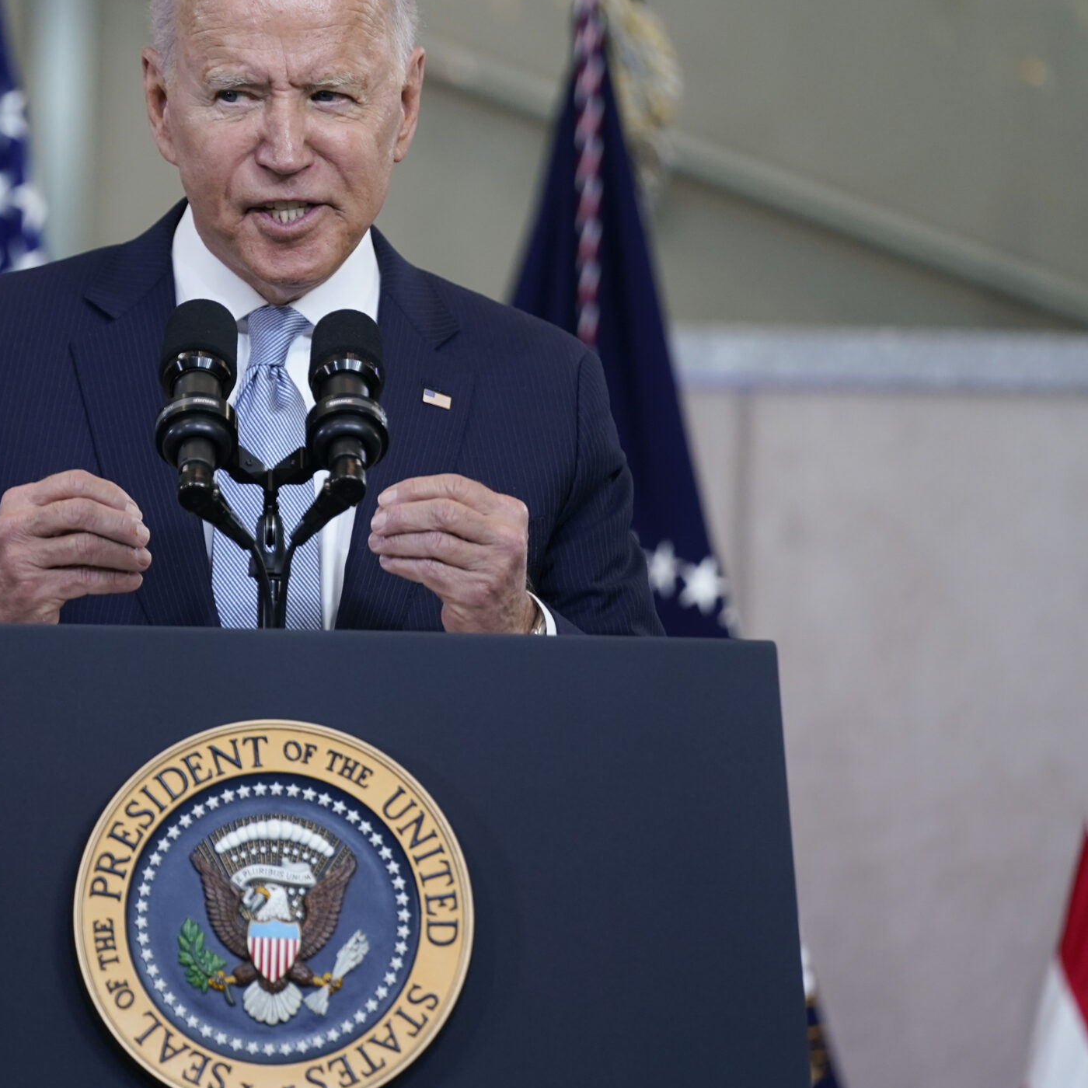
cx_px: 255
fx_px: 14864
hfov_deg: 4.2
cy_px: 469
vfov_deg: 4.2
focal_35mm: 418
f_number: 4
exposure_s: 1/400
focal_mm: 269
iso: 1000
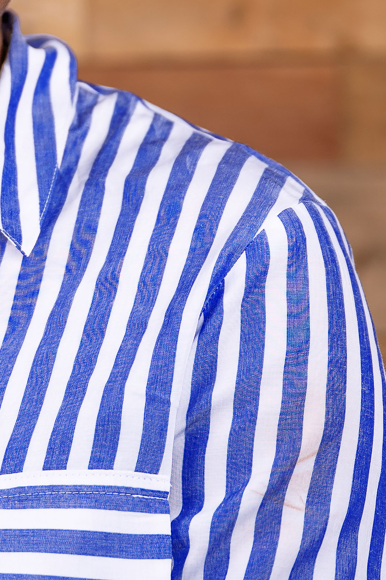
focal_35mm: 167
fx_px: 2689
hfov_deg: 8.1
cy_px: 93
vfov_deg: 12.2
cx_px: -143
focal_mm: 44
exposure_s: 1/160
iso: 100
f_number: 2.8
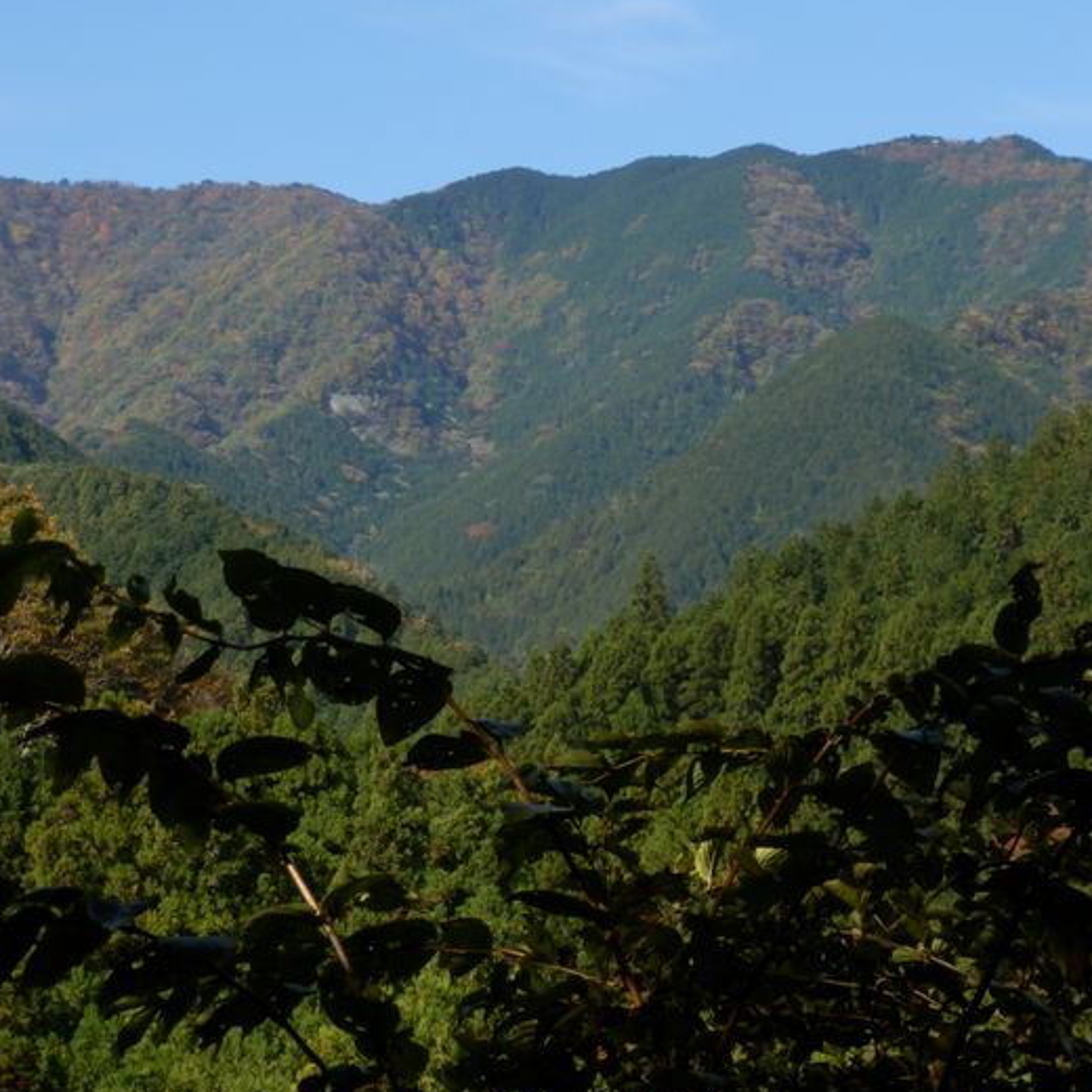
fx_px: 5389
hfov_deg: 11.6
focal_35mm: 151
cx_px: 588
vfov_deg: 11.6
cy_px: 475
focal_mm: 19.6
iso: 80
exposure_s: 1/320
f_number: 5.5
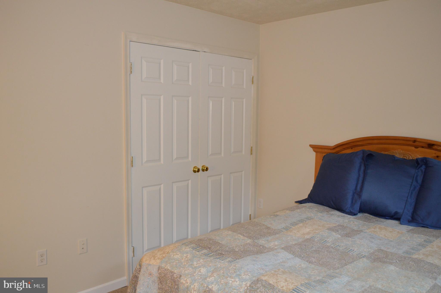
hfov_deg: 62.0
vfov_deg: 43.5
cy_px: 146
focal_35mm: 30
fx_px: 367
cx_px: 220
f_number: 3.8
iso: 1000
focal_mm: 20
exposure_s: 1/60
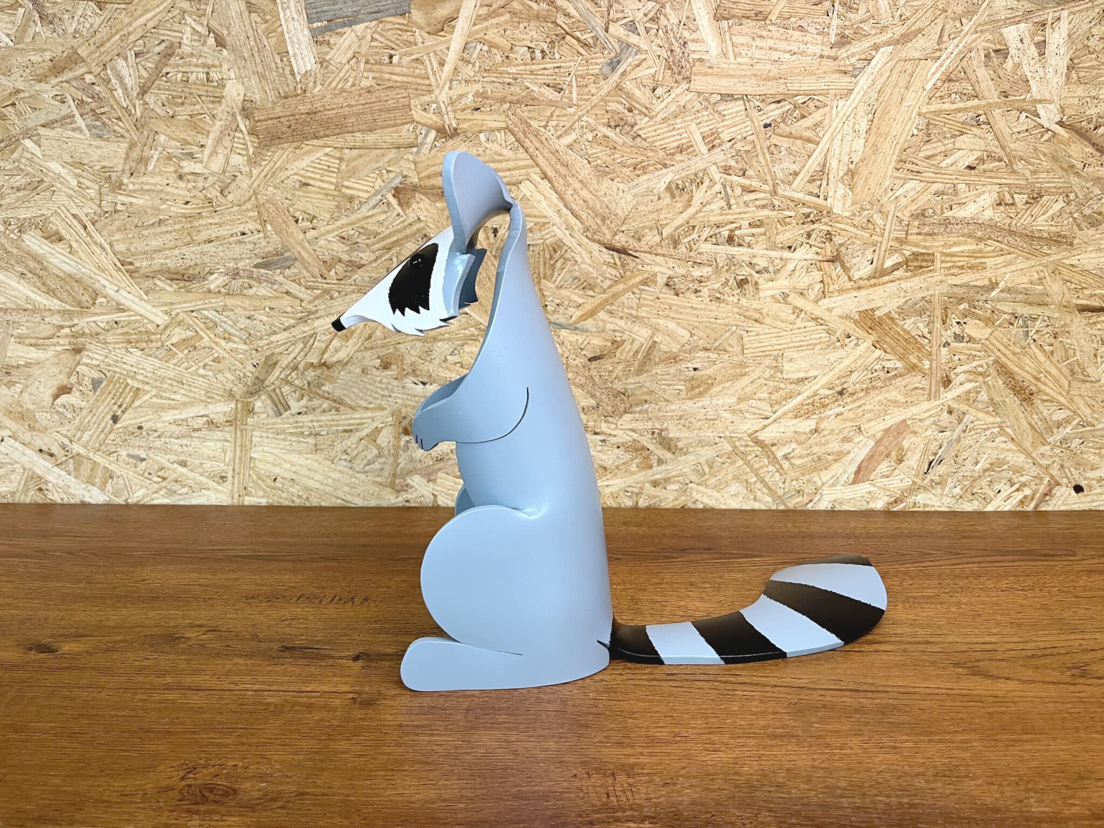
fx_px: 829
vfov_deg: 53.1
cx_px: 552
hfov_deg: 67.3
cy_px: 414
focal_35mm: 26
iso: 125
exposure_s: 1/60
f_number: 1.6
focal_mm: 5.1
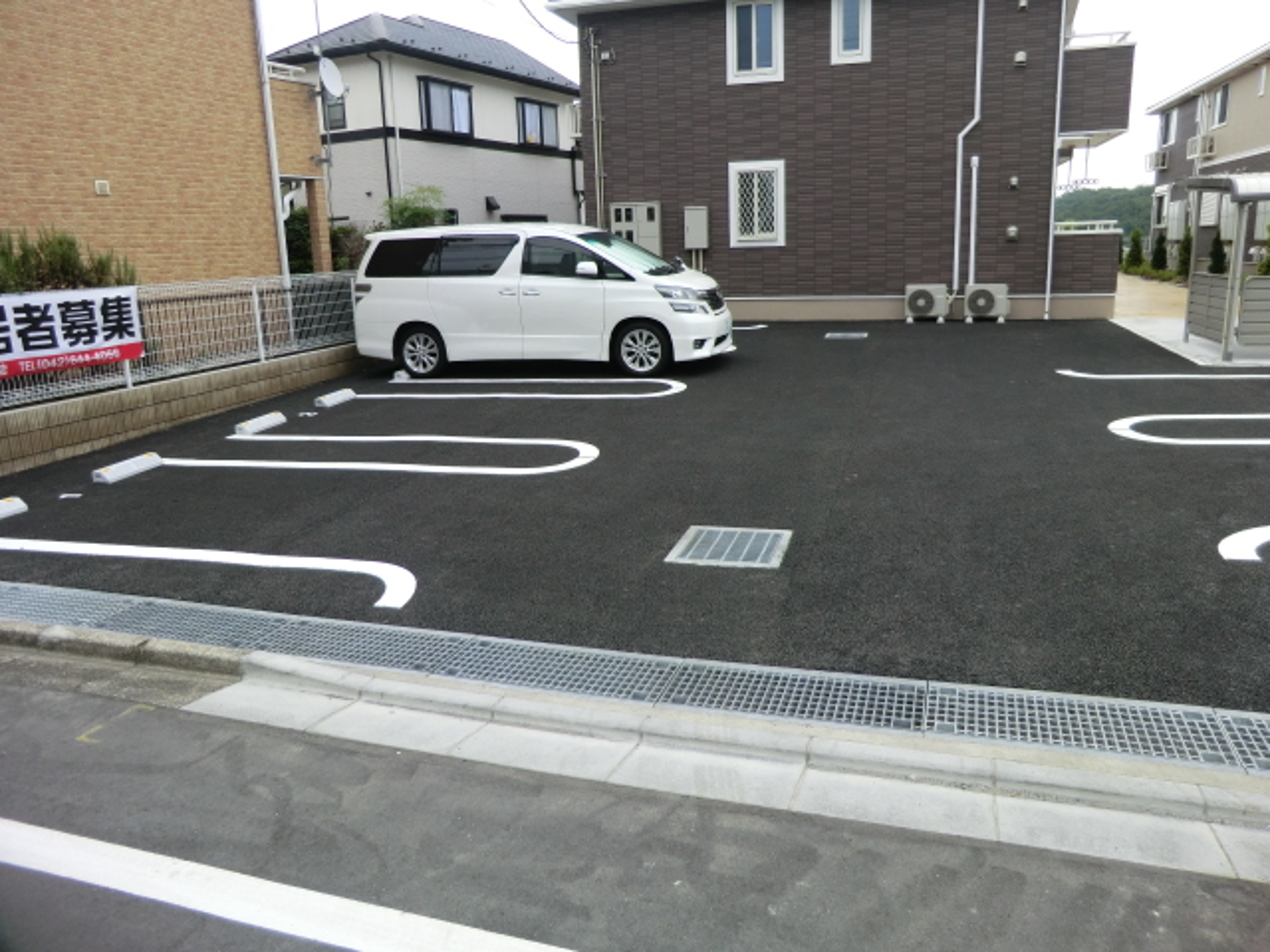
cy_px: 476
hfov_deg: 71.6
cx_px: 635
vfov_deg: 56.8
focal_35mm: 24
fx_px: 881
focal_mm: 4.3
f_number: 3.2
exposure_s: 1/400
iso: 80
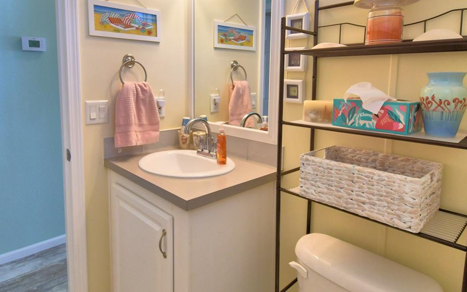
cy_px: 115
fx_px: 293
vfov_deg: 52.6
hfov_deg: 77.1
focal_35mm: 23
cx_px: 219
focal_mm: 10
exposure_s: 1/100
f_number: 4.5
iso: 400
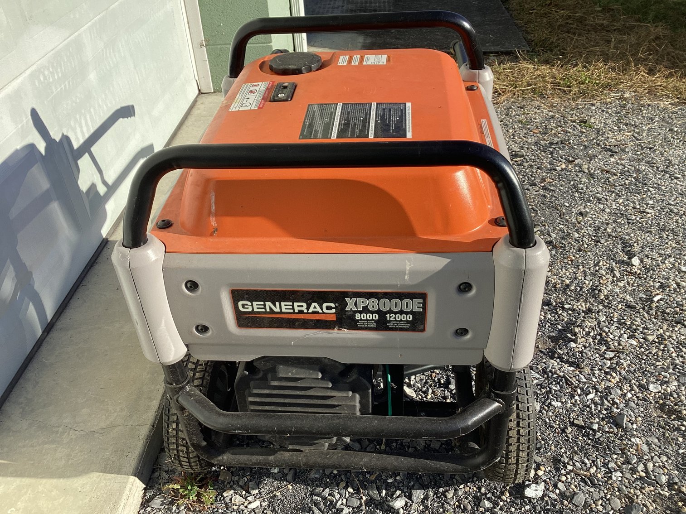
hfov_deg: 58.3
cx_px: 343
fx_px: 614
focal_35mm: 31
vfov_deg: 45.4
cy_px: 257
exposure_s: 1/876
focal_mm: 3.3
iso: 25
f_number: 2.4
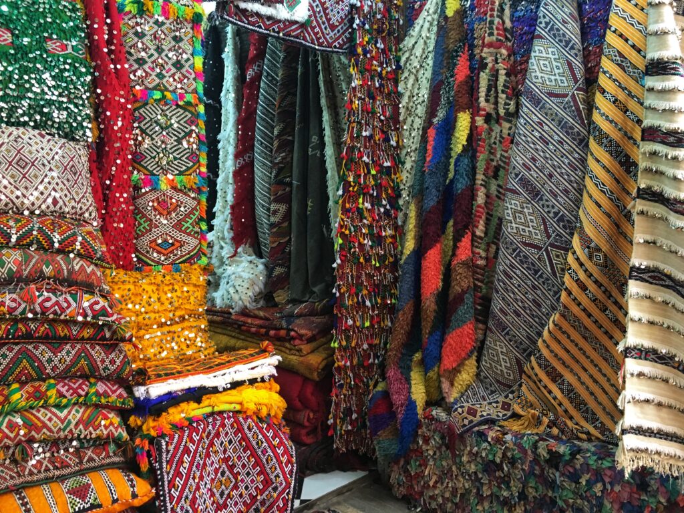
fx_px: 573
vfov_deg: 48.2
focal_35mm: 29
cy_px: 256
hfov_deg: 61.7
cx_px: 342
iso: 160
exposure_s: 1/33
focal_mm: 4.15
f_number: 2.2
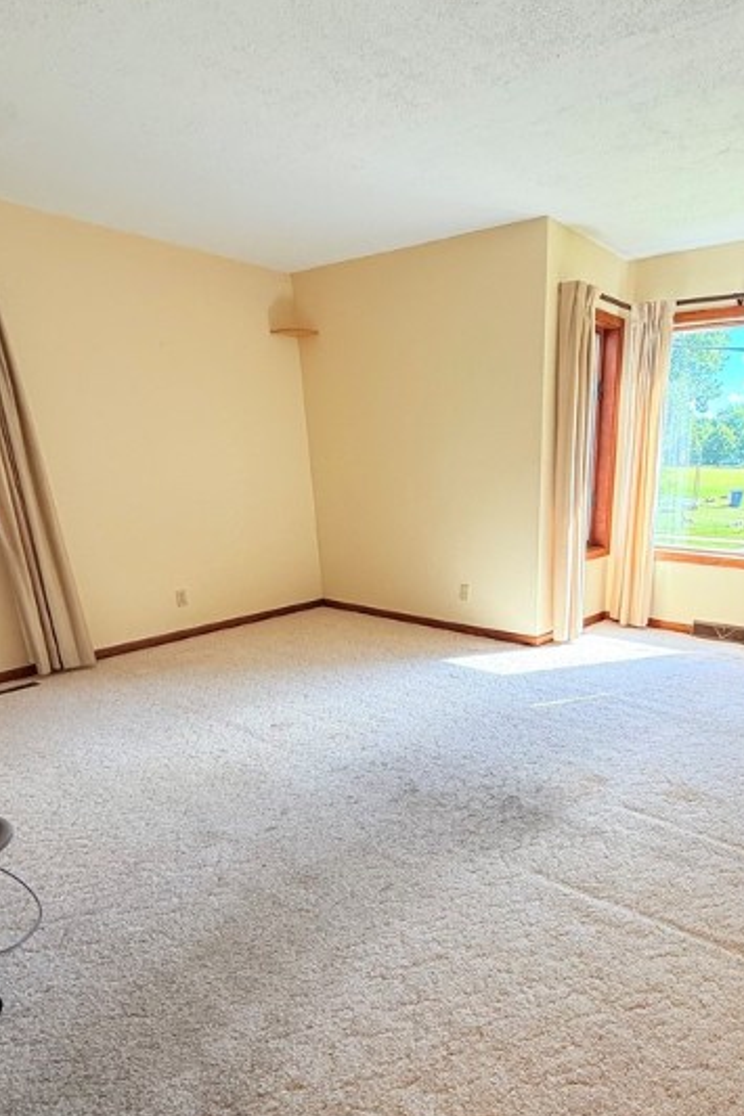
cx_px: 495
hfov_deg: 58.2
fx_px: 651
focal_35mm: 21
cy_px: 708
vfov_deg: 79.5
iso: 50
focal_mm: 2.22
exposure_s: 1/121
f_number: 2.2
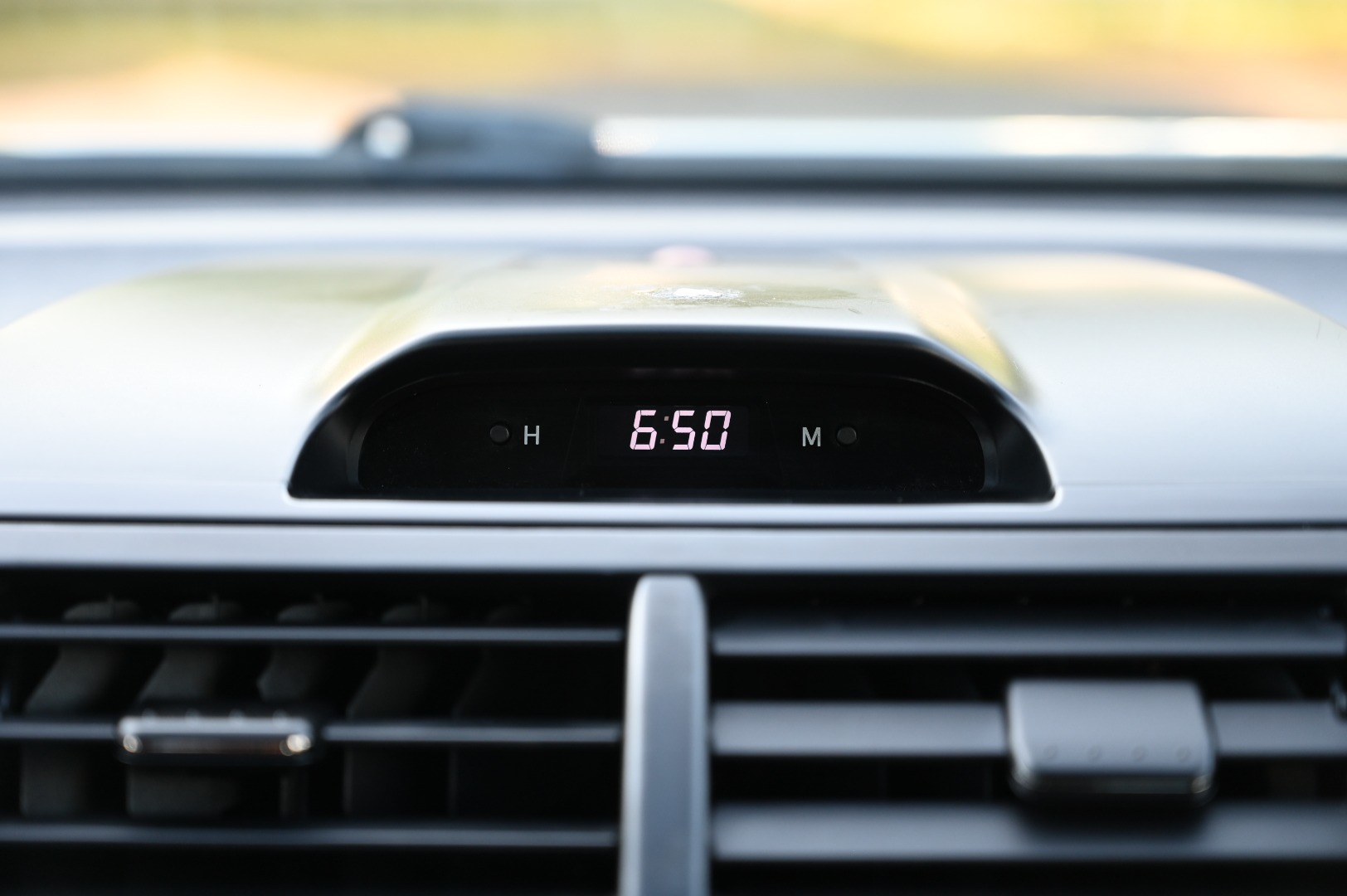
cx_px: 674
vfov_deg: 19.4
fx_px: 2617
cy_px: 448
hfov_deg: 28.9
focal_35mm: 70
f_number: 4
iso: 720
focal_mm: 70
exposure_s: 1/125
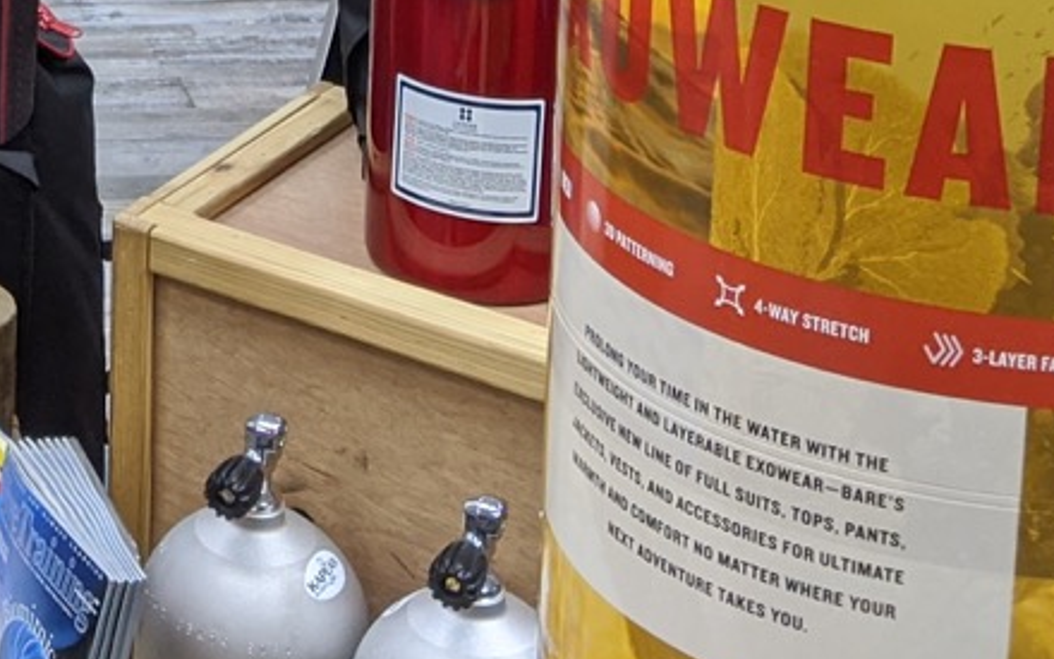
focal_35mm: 104
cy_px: -757
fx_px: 2987
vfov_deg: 11.1
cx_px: -213
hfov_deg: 18.9
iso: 58
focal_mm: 4.44
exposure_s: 1/40
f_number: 1.8
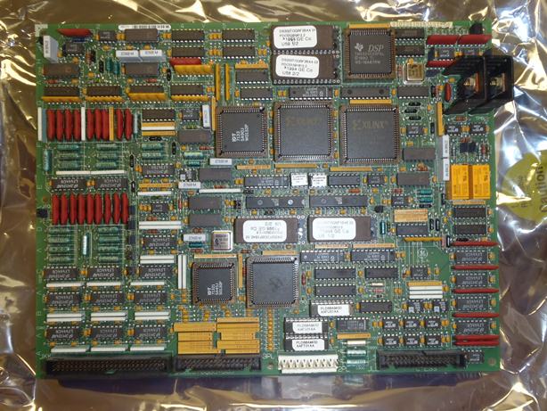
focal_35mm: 28
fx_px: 443
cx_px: 274
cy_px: 206
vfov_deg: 49.8
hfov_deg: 63.4
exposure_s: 1/30
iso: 100
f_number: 3.9
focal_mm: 5
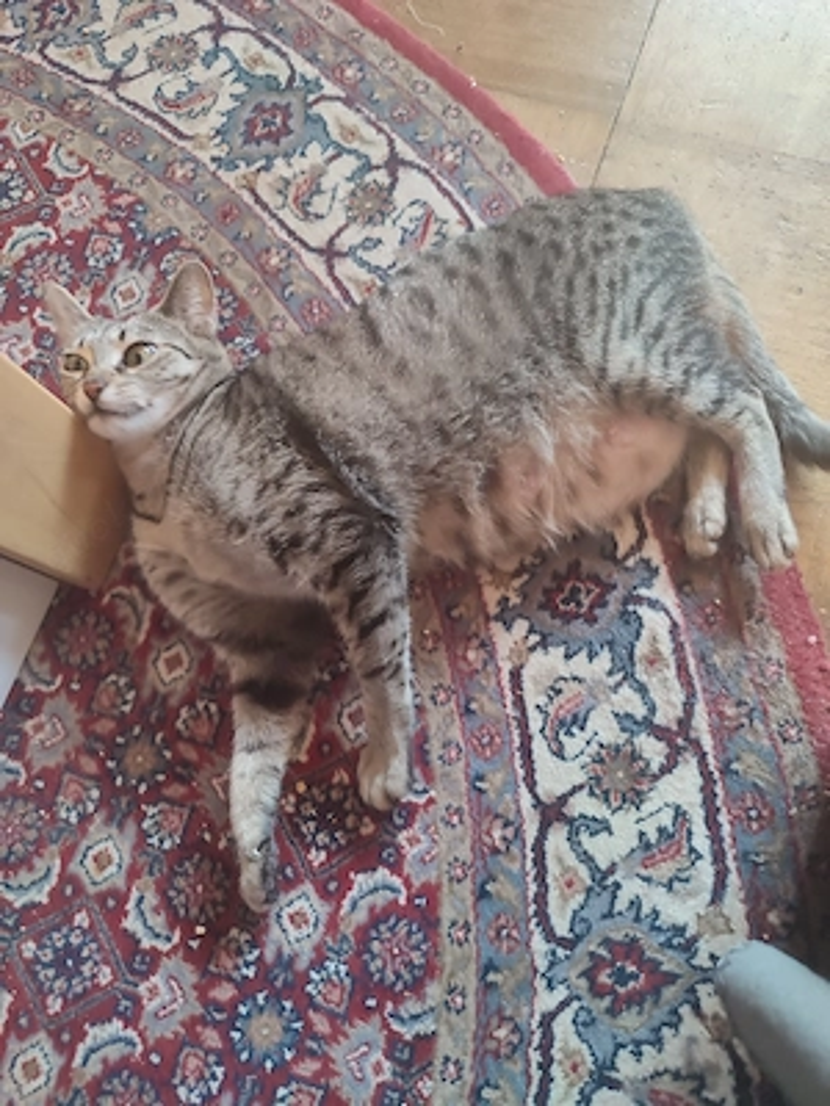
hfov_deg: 54.9
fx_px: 799
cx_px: 415
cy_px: 553
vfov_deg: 69.4
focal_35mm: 25
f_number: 1.9
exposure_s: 1/20
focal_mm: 6.04
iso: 618
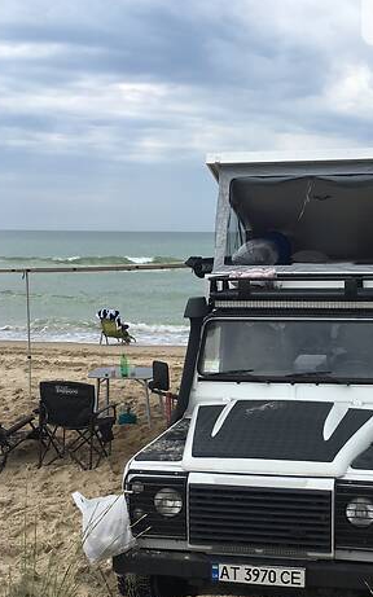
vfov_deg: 48.9
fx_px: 651
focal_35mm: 40
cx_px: 276
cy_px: 363
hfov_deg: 31.5
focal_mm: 4.2
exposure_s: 1/1241
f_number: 2.2
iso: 25
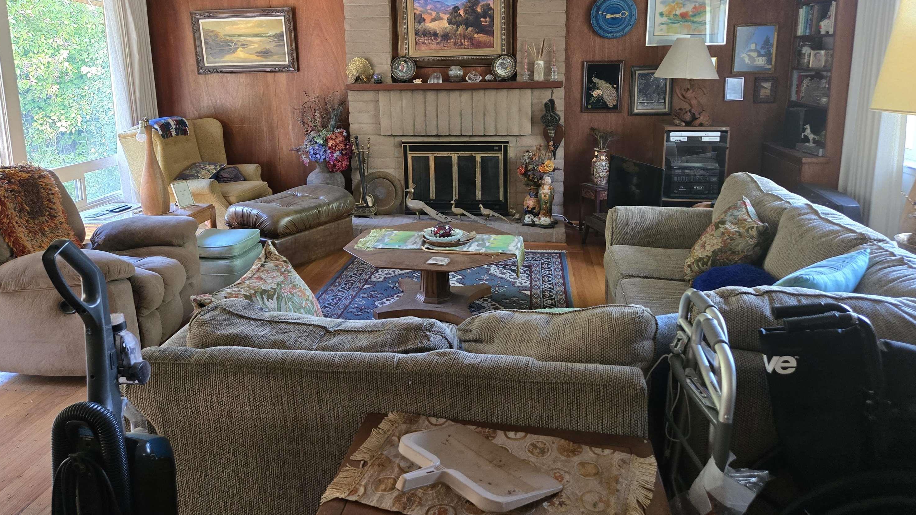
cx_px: 446
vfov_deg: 43.7
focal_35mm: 26
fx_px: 631
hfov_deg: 71.9
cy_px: 166
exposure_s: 1/60
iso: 640
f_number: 1.8
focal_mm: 5.4
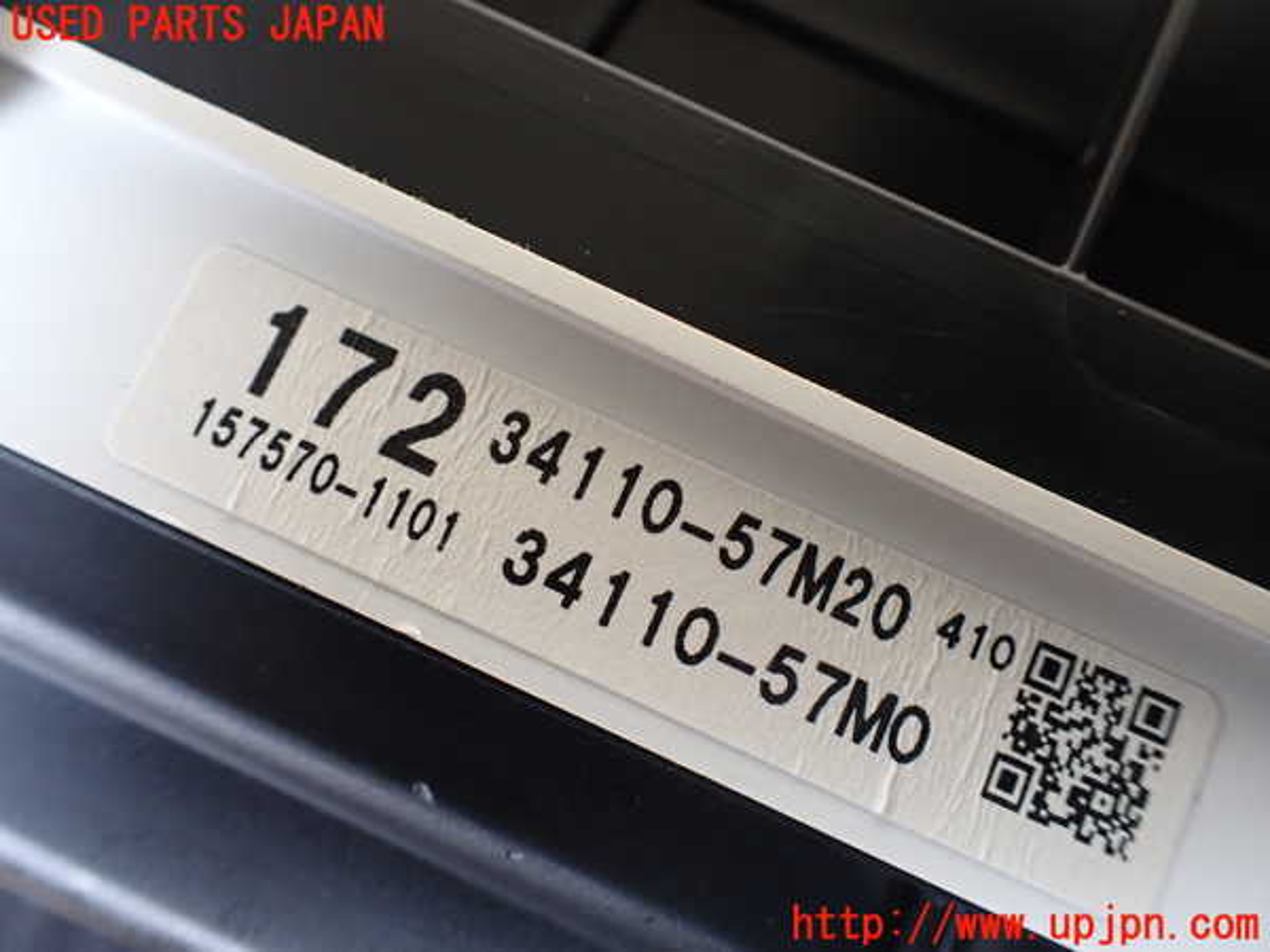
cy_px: 476
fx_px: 1101
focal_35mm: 30
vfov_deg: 46.8
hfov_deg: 60.0
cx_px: 635
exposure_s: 1/125
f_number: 2.3
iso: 250
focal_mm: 5.4
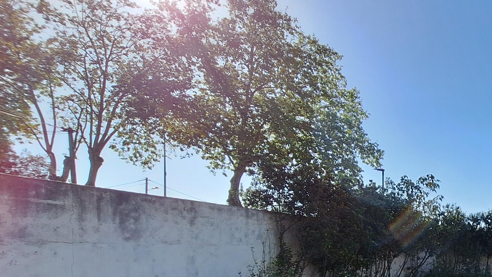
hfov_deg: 51.3
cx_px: 494
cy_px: 256
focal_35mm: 30
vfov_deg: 36.2
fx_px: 391
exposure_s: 1/2500
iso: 40
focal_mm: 1.74
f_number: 2.2
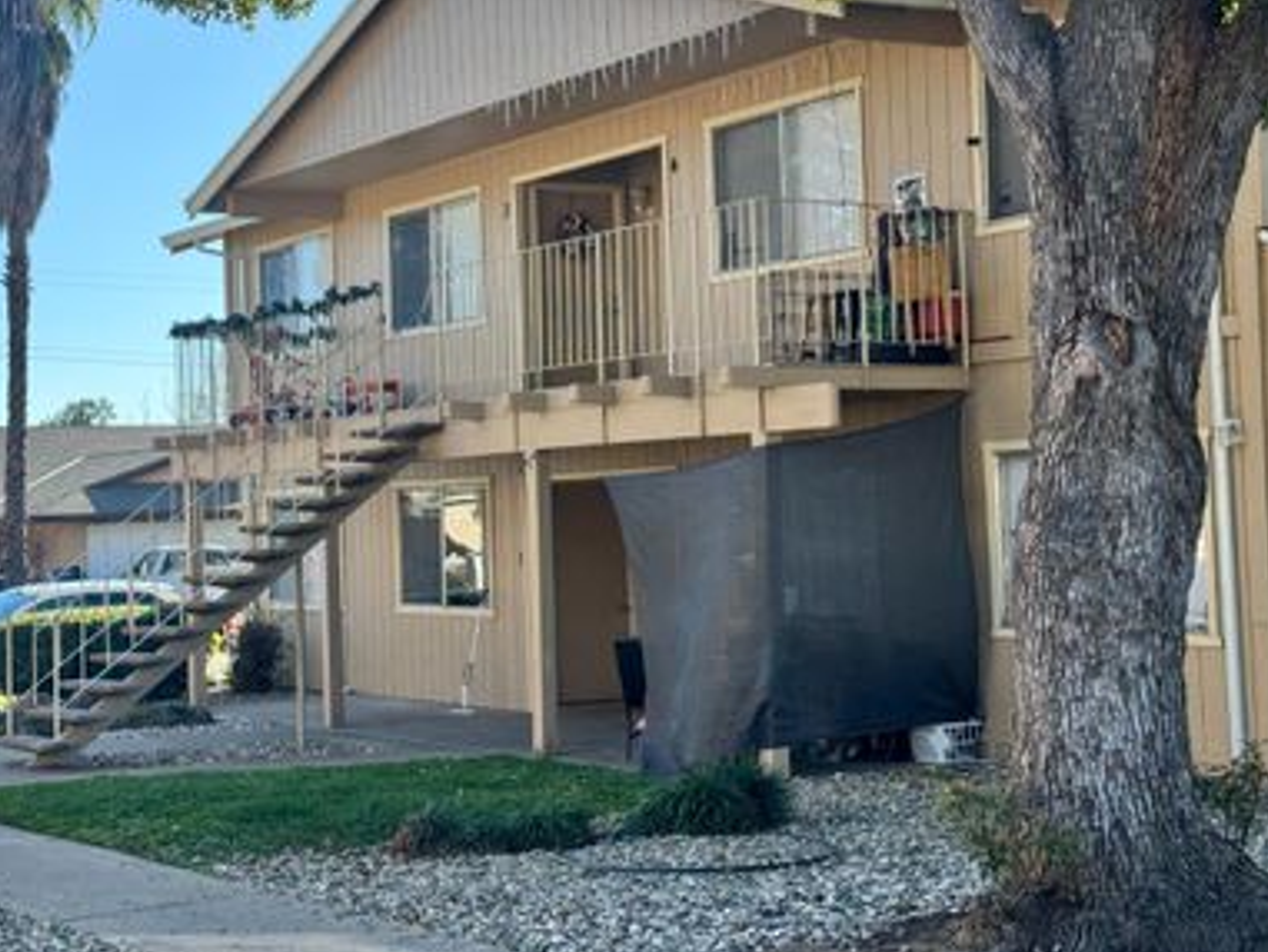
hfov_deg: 30.6
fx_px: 2308
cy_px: 404
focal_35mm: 63
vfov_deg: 23.3
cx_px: 496
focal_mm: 6.76
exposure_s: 1/1312
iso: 64
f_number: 1.78
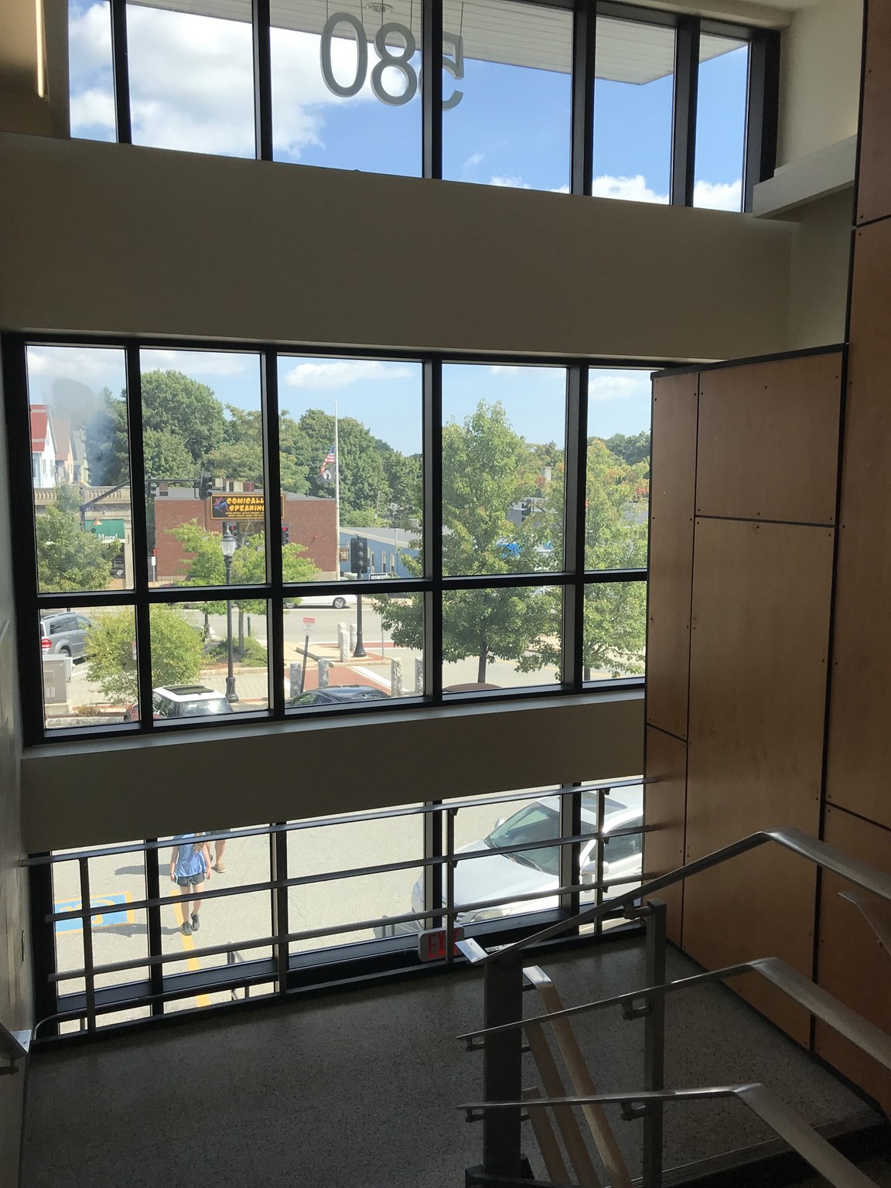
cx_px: 446
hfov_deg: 49.7
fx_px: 961
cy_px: 594
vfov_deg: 63.4
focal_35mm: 28
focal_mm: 3.99
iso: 20
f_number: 1.8
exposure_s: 1/967
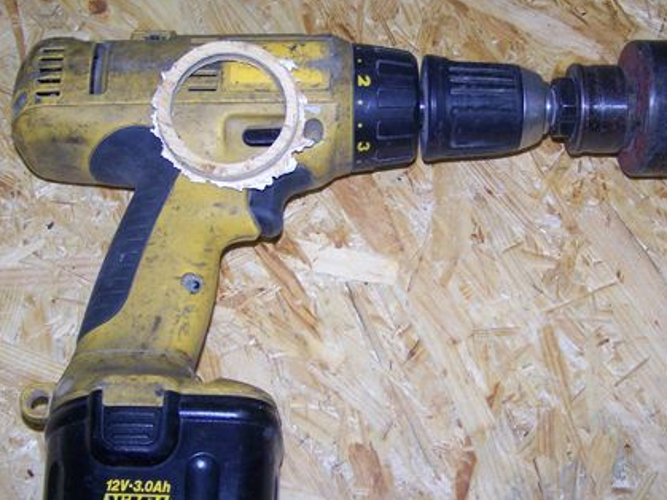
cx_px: 357
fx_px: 1117
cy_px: 285
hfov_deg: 33.2
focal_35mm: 58
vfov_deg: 25.2
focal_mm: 6.3
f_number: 2.8
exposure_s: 1/60
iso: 80
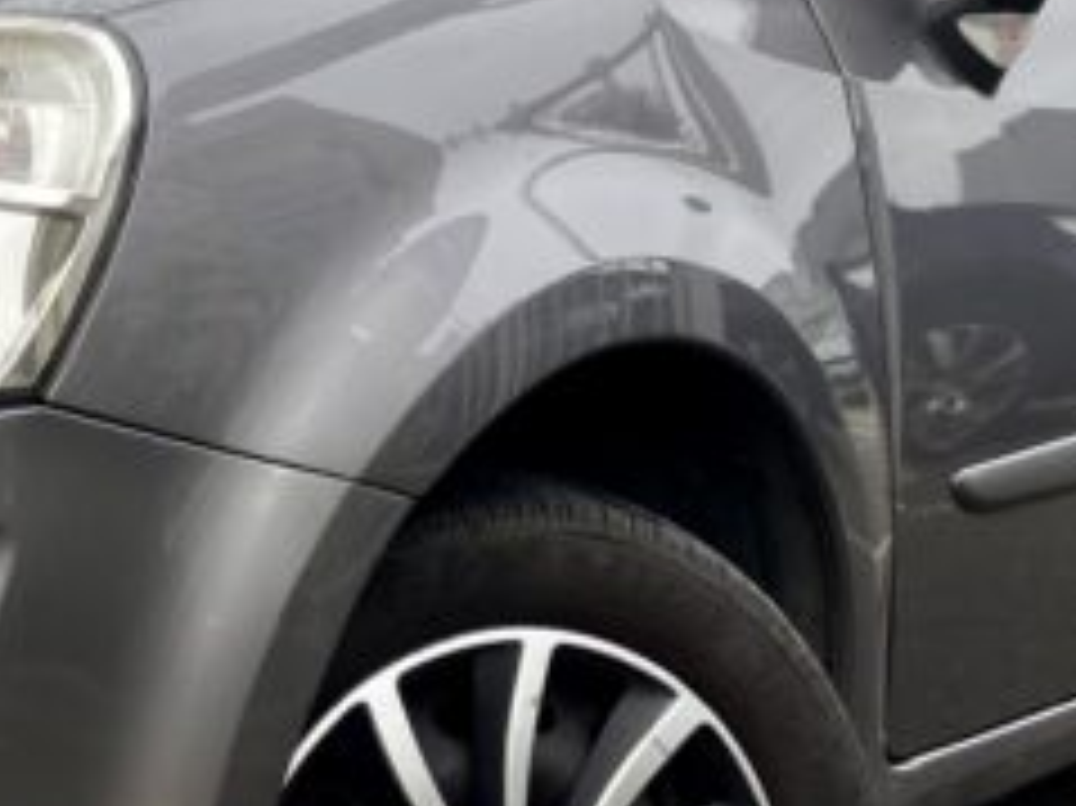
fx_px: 2703
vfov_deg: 16.9
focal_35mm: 87
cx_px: 171
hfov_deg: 22.1
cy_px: 198
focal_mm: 4.25
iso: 32
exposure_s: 1/414
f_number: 1.8
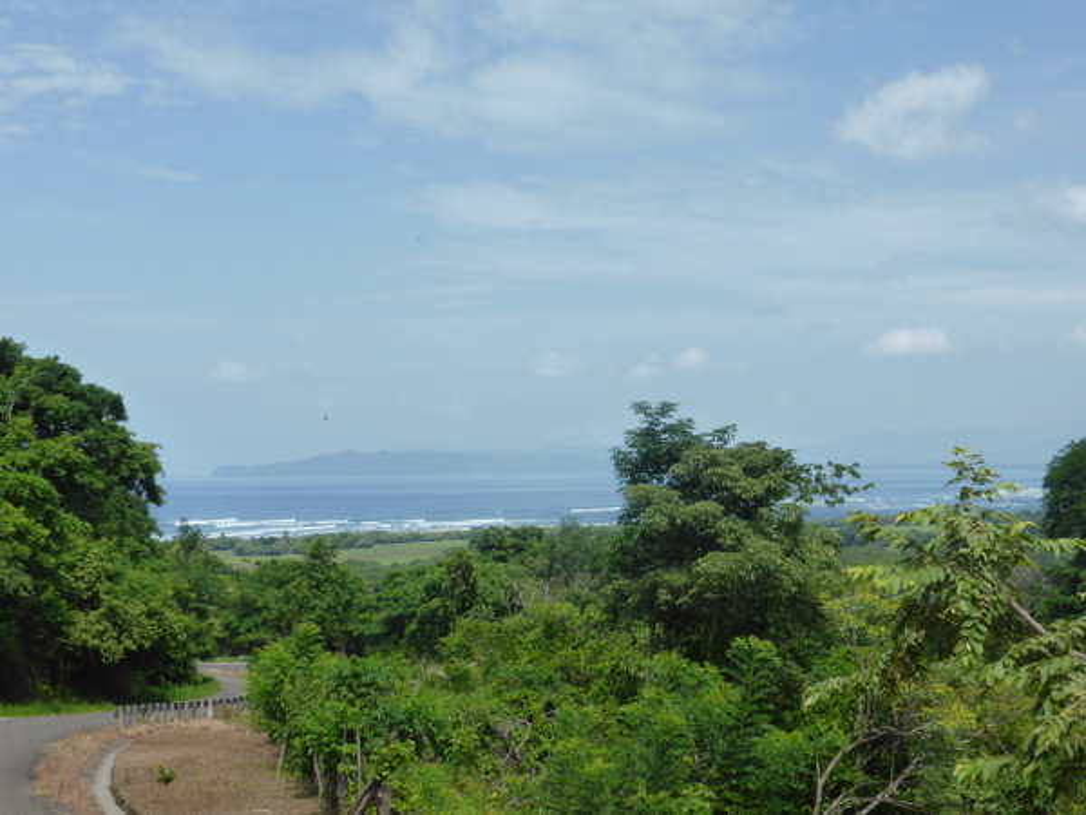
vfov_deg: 24.0
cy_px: 408
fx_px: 1914
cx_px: 543
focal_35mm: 61
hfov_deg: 31.7
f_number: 4.7
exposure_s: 1/800
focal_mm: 10.3
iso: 160
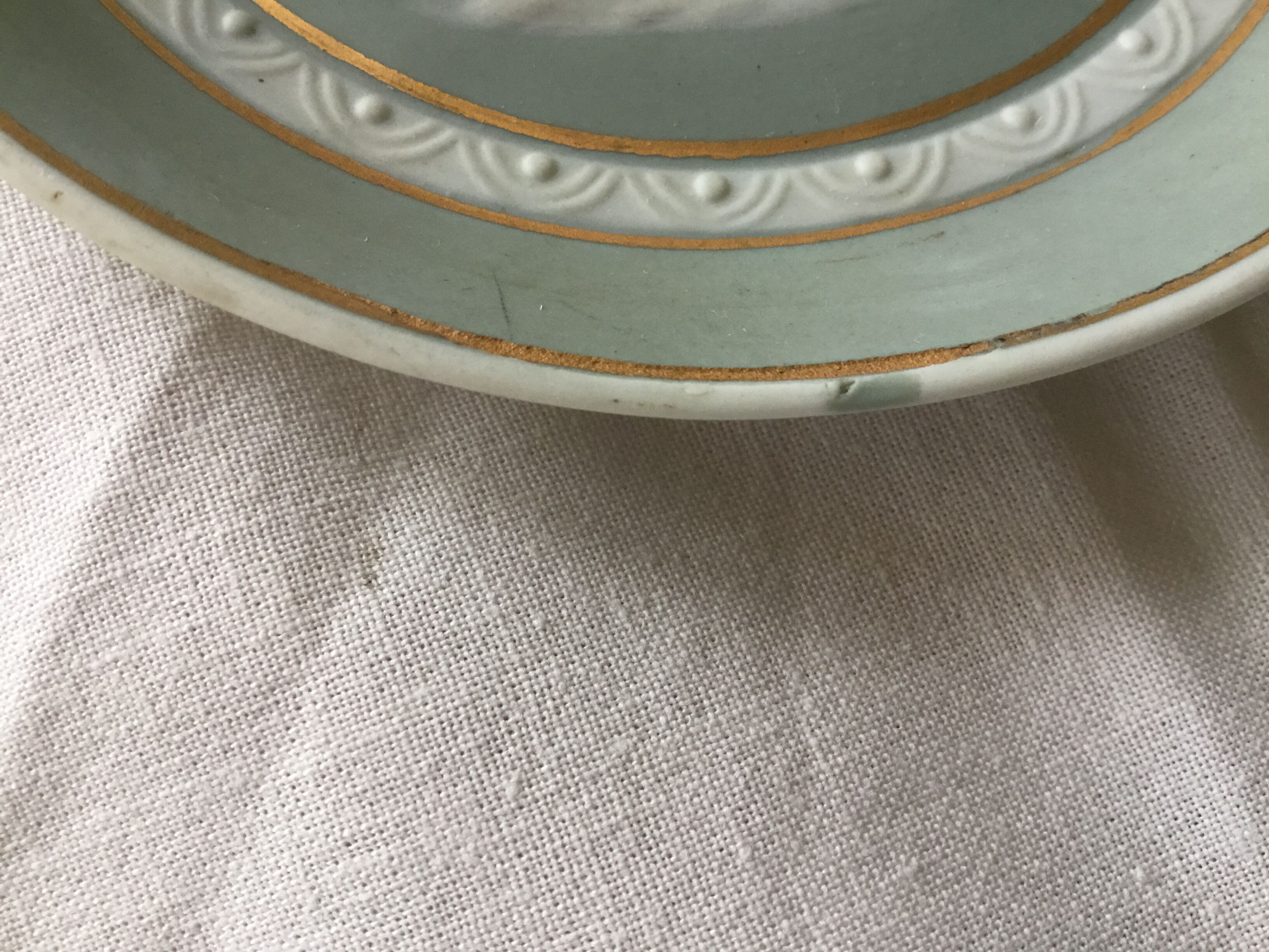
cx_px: 634
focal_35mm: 31
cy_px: 476
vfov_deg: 45.4
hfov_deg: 58.4
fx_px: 1136
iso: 125
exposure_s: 1/33
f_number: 2.4
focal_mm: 3.3
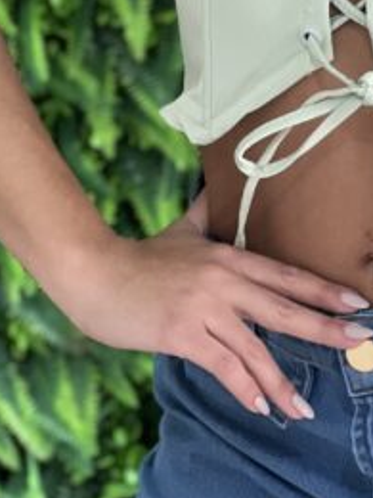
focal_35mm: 276
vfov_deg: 7.1
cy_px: -185
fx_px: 3965
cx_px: 446
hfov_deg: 5.4
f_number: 2.8
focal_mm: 9
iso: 250
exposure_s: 1/120
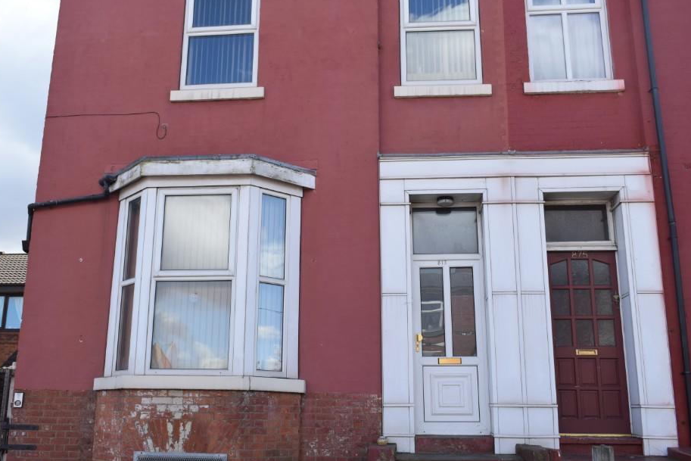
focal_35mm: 37
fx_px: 710
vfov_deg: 36.0
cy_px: 230
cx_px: 316
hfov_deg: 51.8
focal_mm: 22
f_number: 8
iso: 220
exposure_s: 1/250
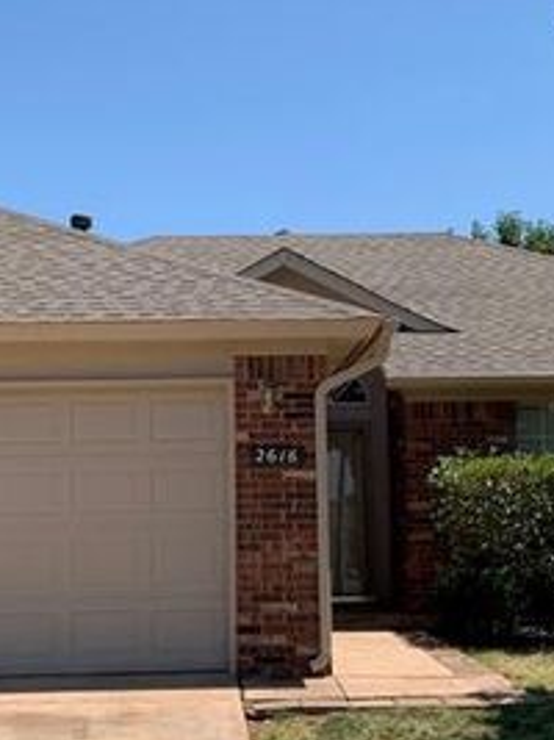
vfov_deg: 29.8
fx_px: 1388
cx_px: 244
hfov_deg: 22.6
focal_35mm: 65
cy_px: 384
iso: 25
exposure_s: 1/2481
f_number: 1.8
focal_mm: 4.25
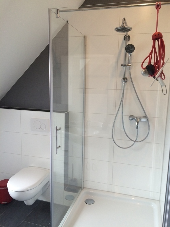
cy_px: 114
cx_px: 85
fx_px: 190
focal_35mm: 29
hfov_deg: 48.2
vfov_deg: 61.7
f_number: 2.2
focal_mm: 4.15
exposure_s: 1/33
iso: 64
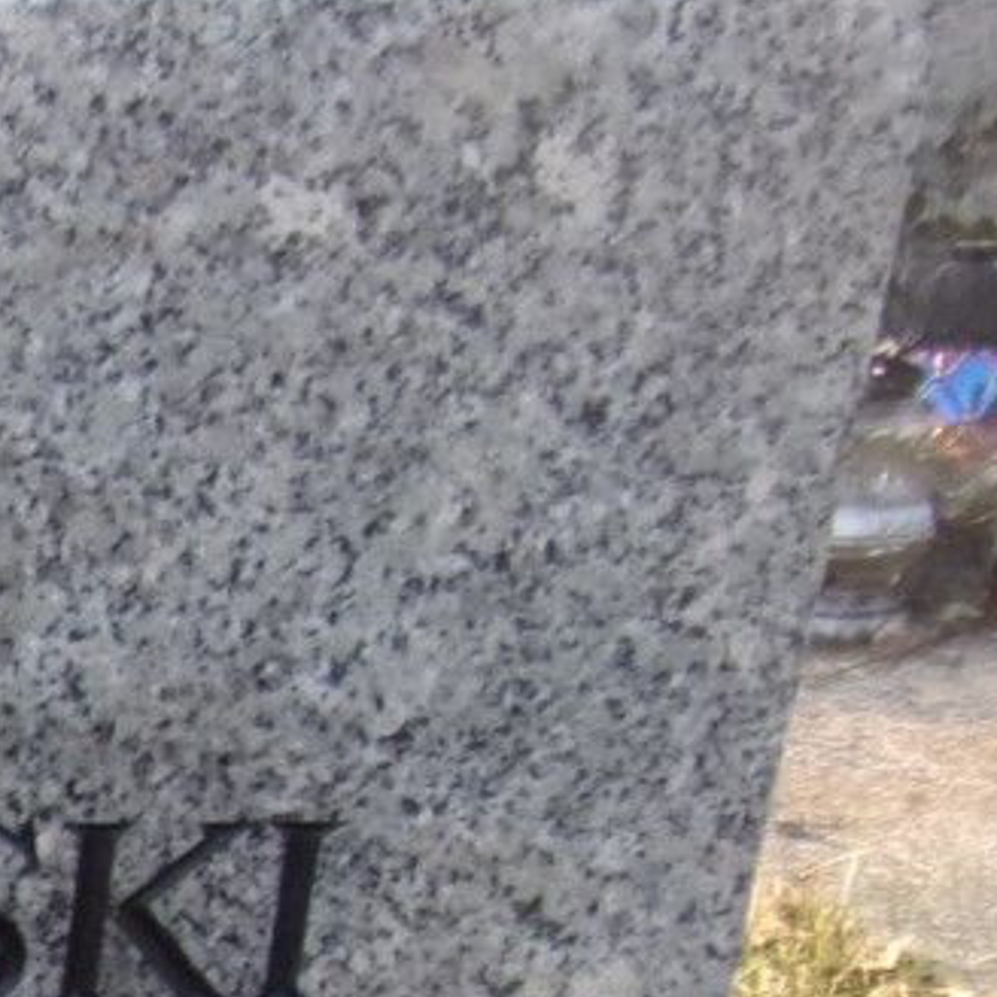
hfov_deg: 15.3
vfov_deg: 17.4
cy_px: 1337
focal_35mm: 93
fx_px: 3030
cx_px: -961
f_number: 3.3
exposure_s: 1/70
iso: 80
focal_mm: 4.3
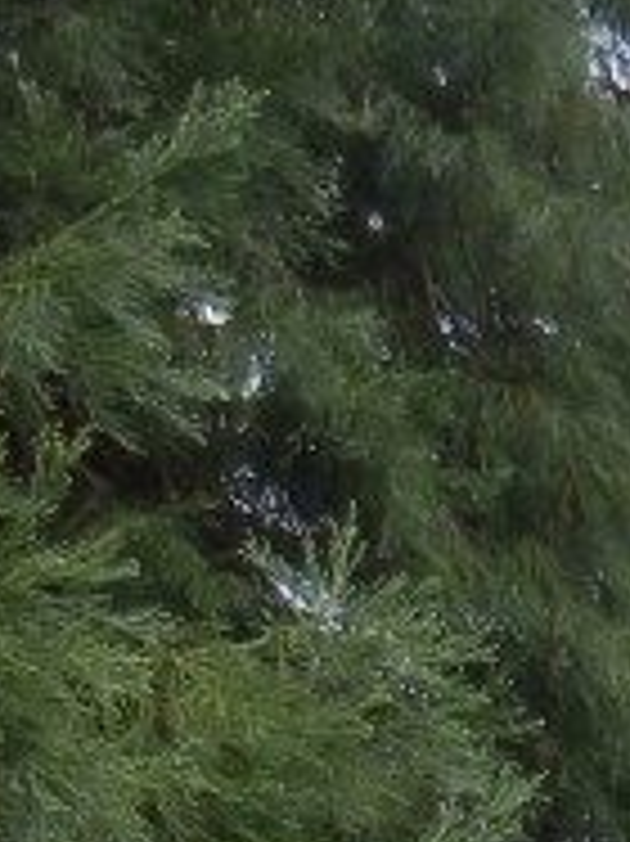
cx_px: 1426
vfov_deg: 11.3
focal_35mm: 164
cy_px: 1468
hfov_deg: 8.4
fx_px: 3984
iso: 160
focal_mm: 5.4
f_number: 3.5
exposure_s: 1/368
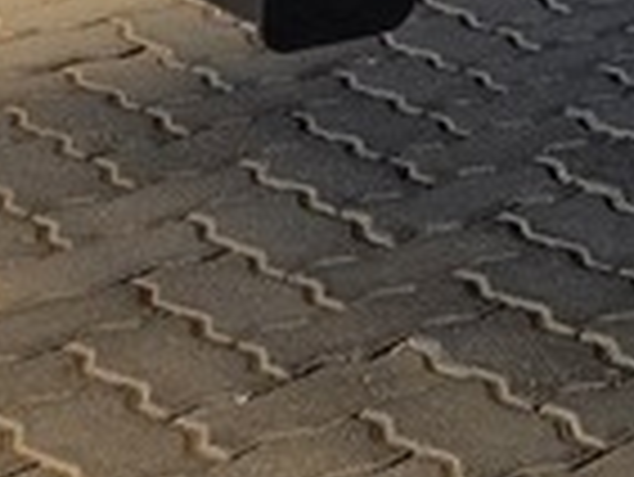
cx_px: 1380
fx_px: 3061
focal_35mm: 167
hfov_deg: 10.6
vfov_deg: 7.8
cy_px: -891
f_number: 1.7
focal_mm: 6.25
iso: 32
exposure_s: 1/180
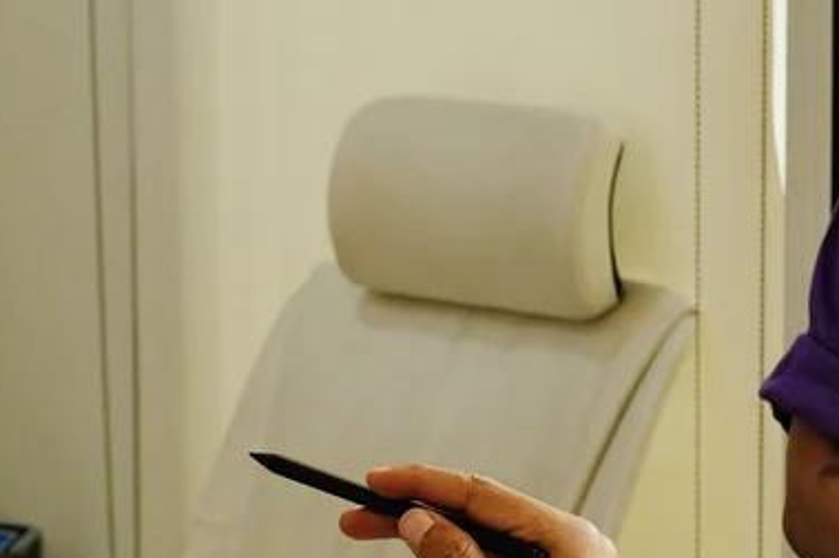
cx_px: -122
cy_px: 494
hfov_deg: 9.3
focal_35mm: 218
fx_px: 5076
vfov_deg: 6.3
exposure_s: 1/100
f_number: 5.6
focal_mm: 43
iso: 800
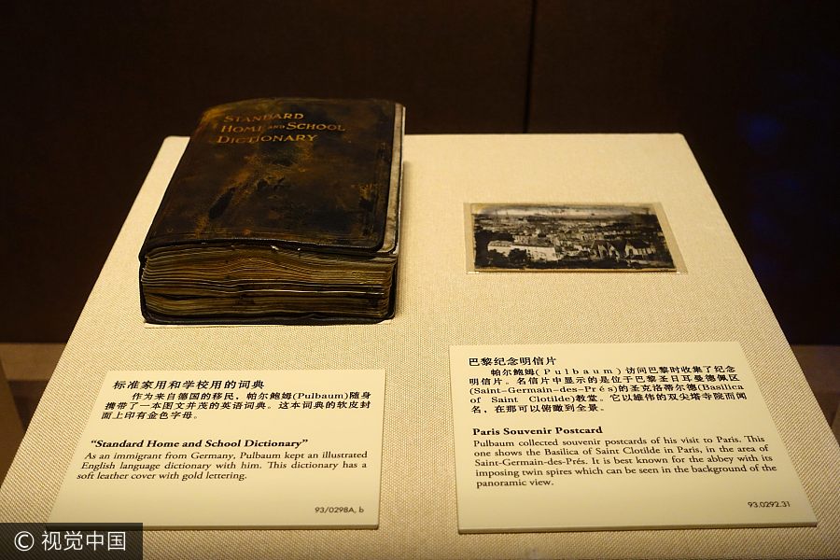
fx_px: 980
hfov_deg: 46.4
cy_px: 280
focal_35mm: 42
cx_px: 420
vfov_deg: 31.9
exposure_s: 1/20
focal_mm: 15.52
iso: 800
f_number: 2.8
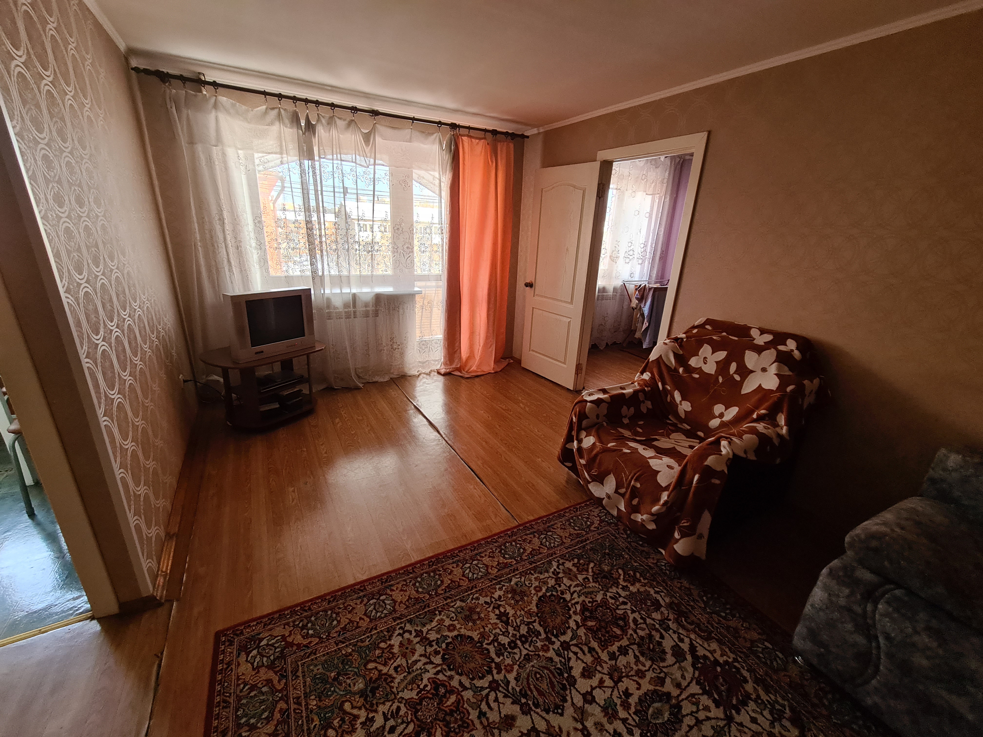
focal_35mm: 13
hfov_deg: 106.2
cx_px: 492
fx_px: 369
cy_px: 368
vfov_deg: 89.9
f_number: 2.2
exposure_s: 1/50
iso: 250
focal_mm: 2.2
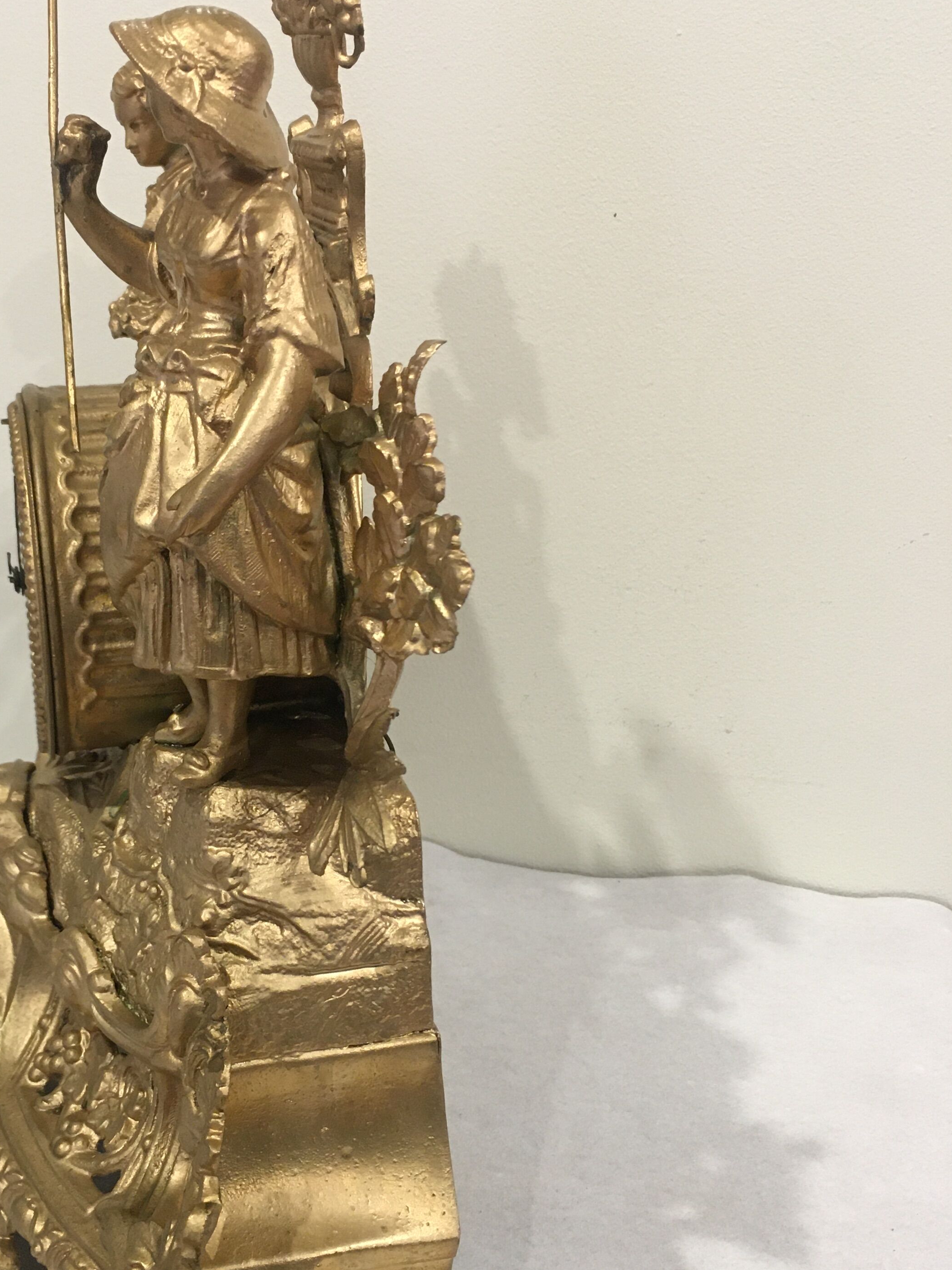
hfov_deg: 33.9
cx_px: 276
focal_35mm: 42
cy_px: 763
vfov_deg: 44.6
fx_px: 1540
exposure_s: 1/33
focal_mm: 4.15
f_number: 2.2
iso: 160
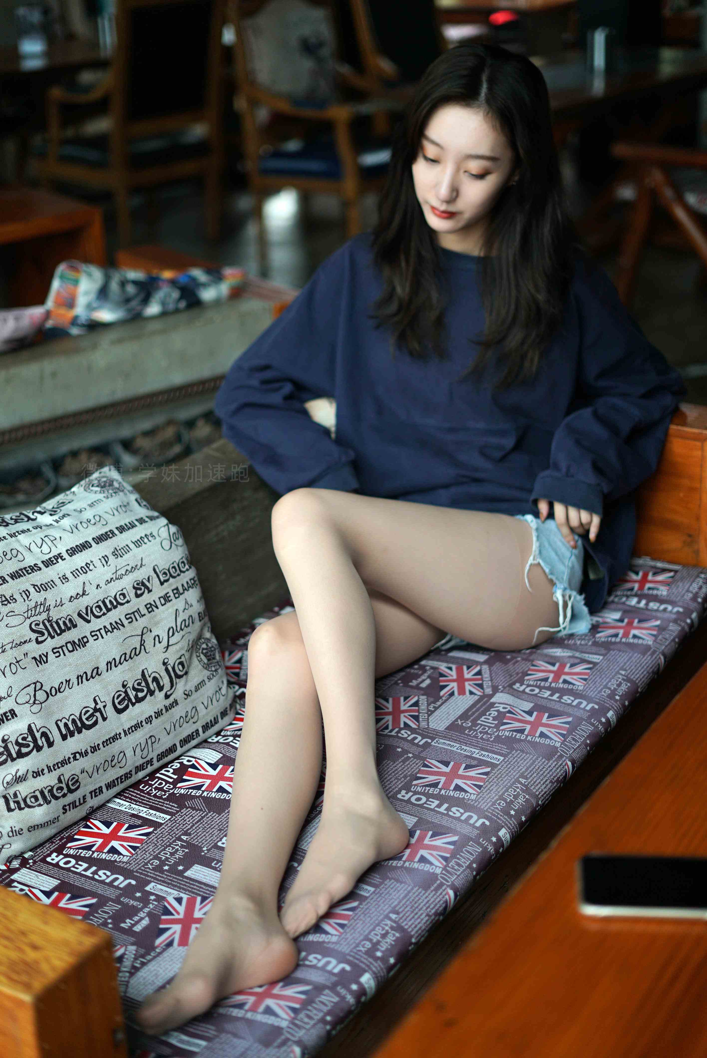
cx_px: 354
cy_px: 529
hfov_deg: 27.0
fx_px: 1471
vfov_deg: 39.6
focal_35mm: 50
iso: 200
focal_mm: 50
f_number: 1.8
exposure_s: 1/500
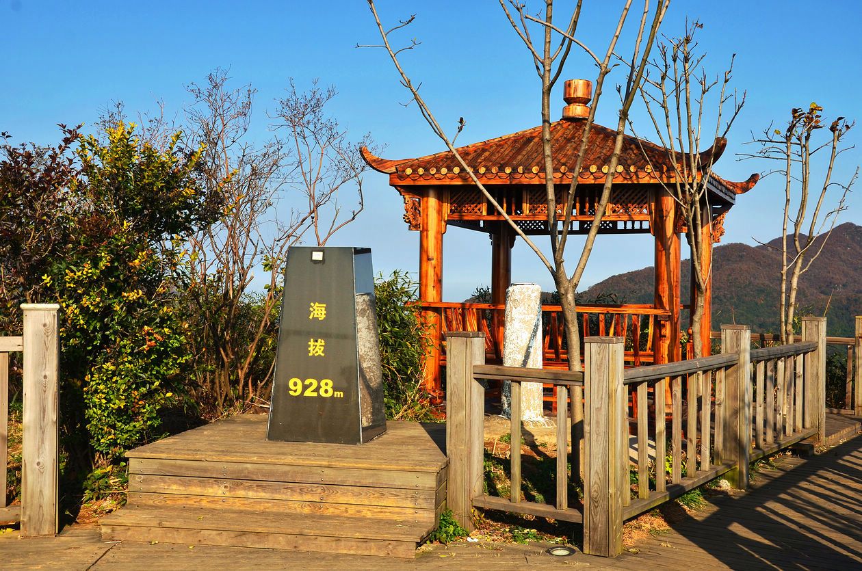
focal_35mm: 45
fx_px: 1075
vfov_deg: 29.7
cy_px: 286
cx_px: 431
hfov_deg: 43.7
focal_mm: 30
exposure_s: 1/200
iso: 100
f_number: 11
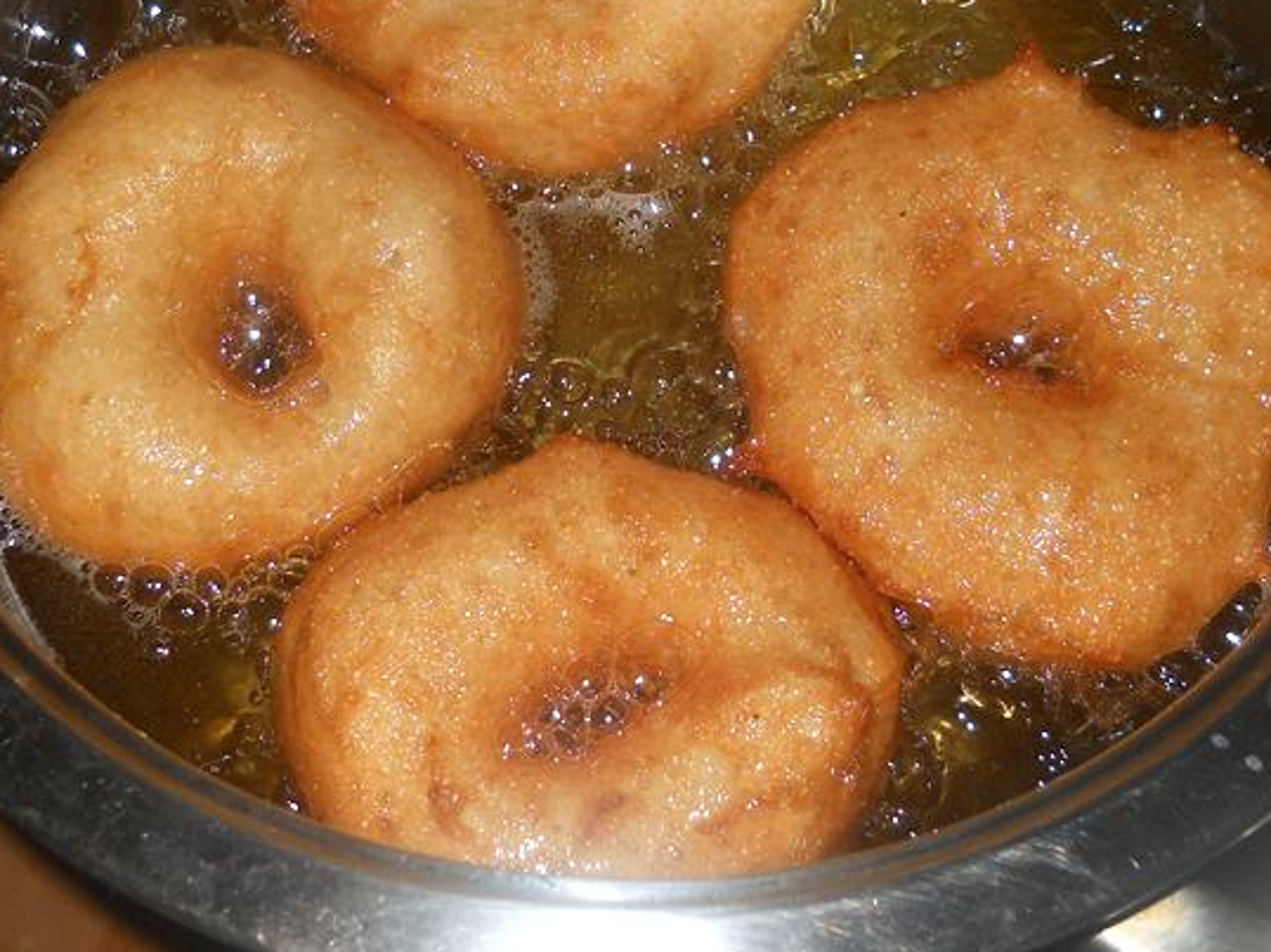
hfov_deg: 31.7
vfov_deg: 23.8
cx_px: 598
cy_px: 257
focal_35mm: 61
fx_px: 2239
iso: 80
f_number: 5.5
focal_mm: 6.72
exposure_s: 1/30
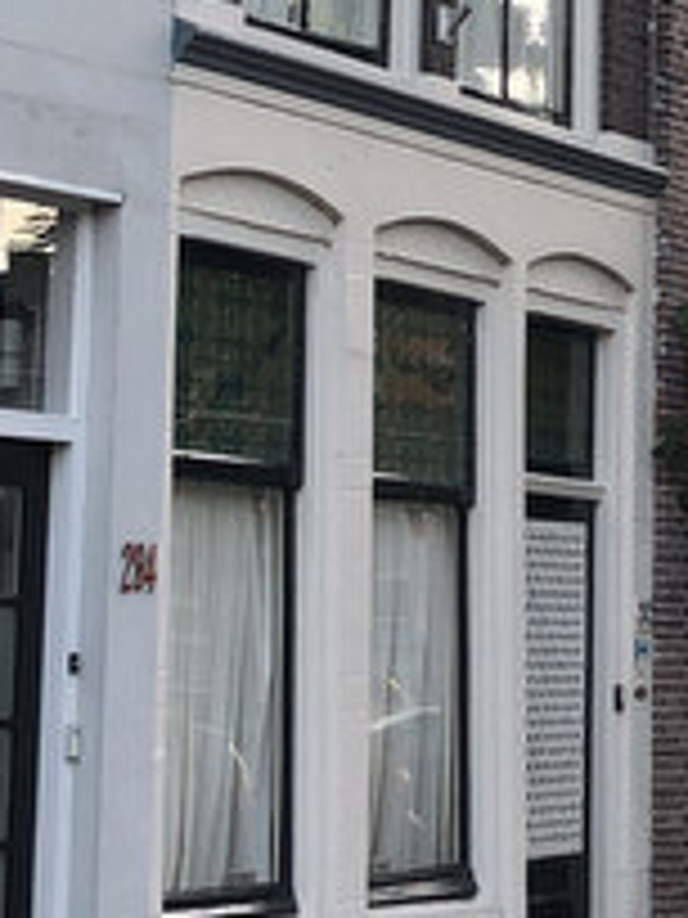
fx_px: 3392
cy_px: 63
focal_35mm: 128
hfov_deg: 11.5
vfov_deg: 15.2
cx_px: 616
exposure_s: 1/147
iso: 20
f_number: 1.8
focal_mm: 3.99
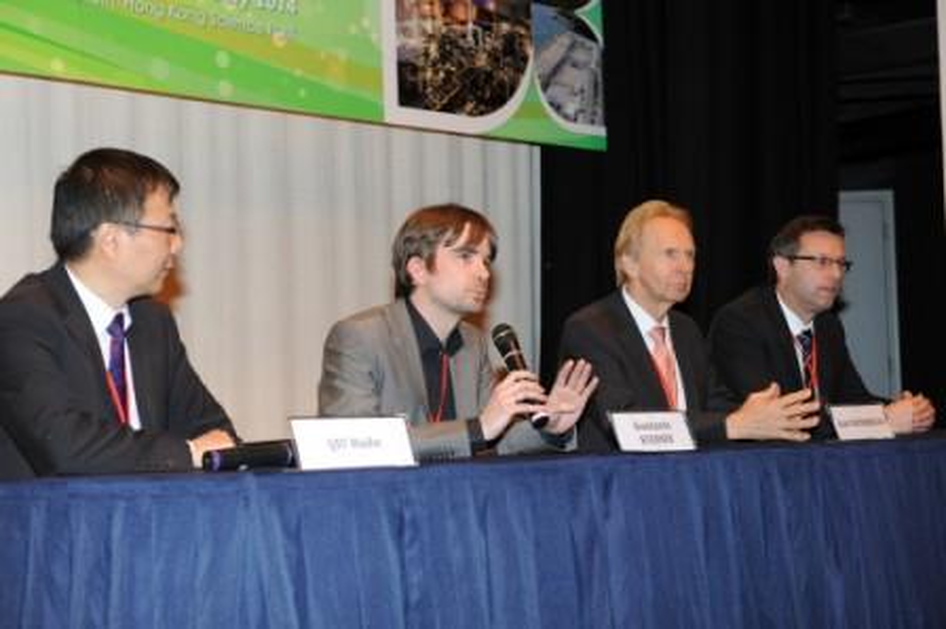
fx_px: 1838
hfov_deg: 28.9
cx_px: 473
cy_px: 314
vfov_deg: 19.4
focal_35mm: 70
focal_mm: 70
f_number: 5
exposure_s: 1/60
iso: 200
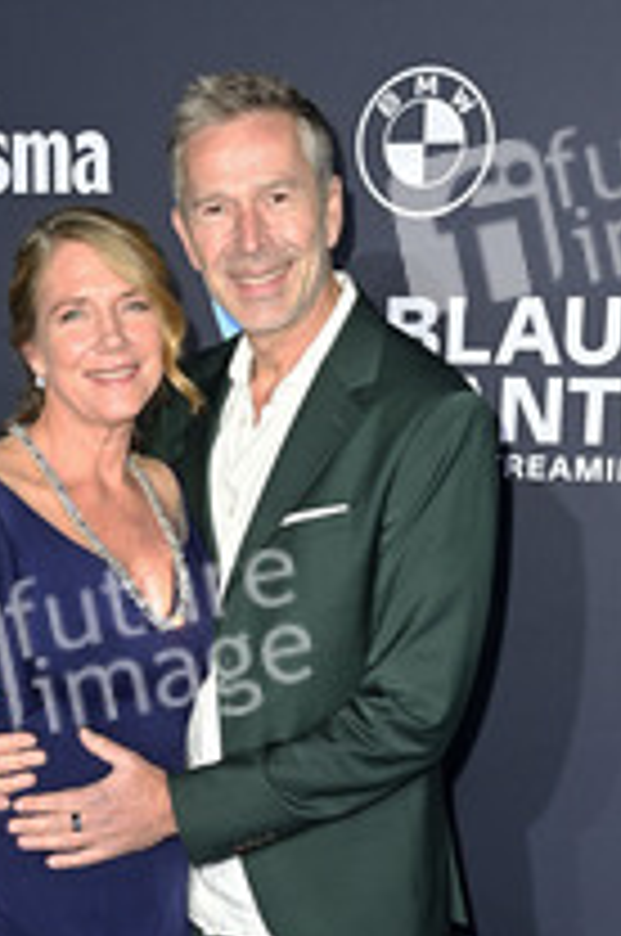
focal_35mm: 77
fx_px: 1999
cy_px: 882
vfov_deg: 25.4
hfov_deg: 17.6
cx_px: 212
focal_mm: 40
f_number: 5.6
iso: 1000
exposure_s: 1/250
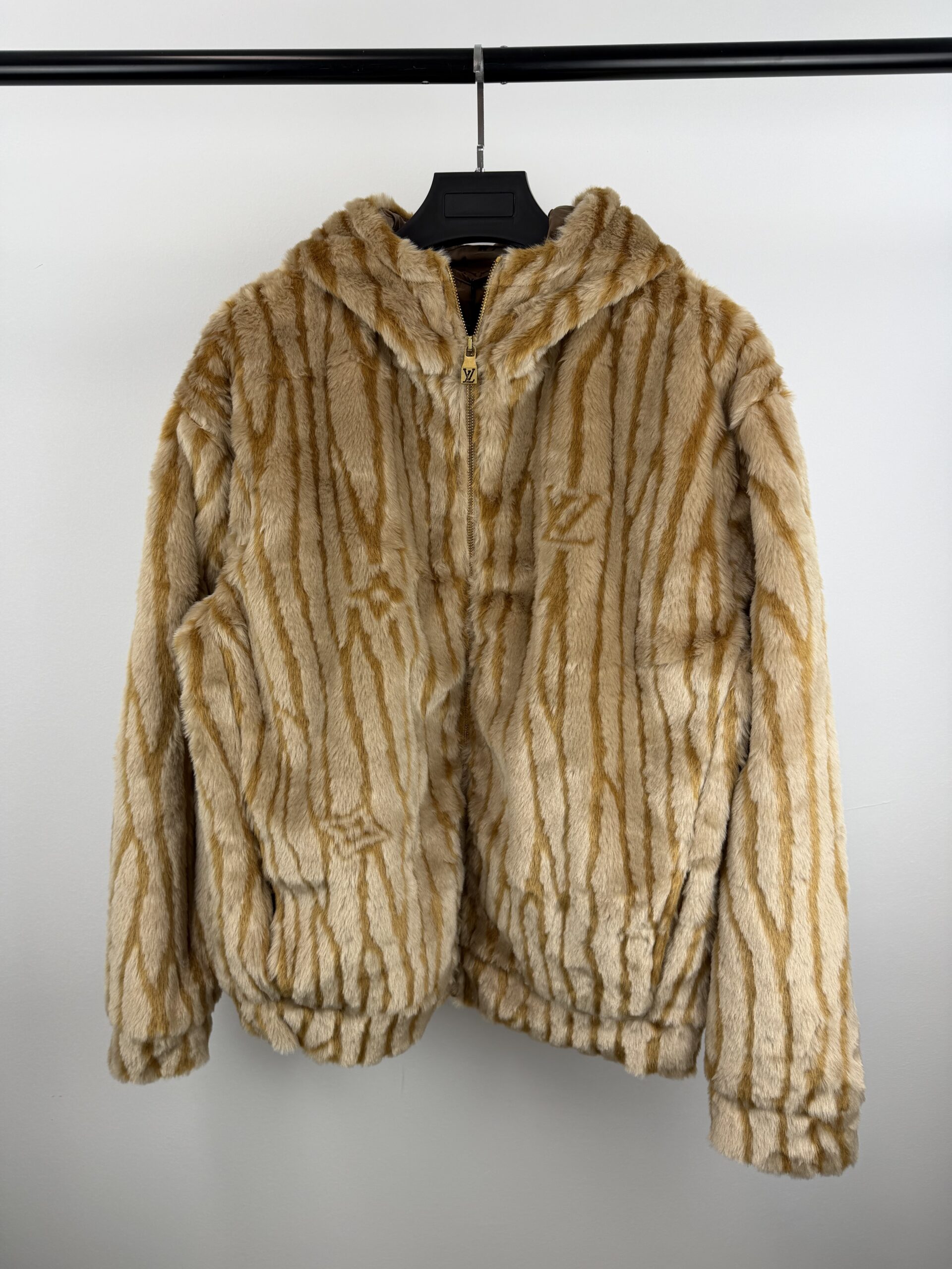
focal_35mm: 24
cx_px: 476
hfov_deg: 56.8
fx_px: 880
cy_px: 634
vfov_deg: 71.6
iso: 50
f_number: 1.78
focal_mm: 6.76
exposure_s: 1/121
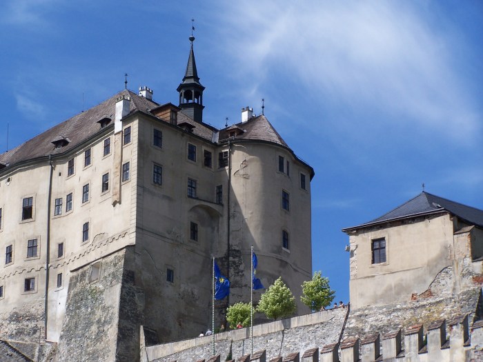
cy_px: 181
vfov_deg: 12.7
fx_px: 1633
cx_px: 242
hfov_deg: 16.8
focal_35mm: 117
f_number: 4.5
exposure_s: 1/750
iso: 80
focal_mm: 19.4
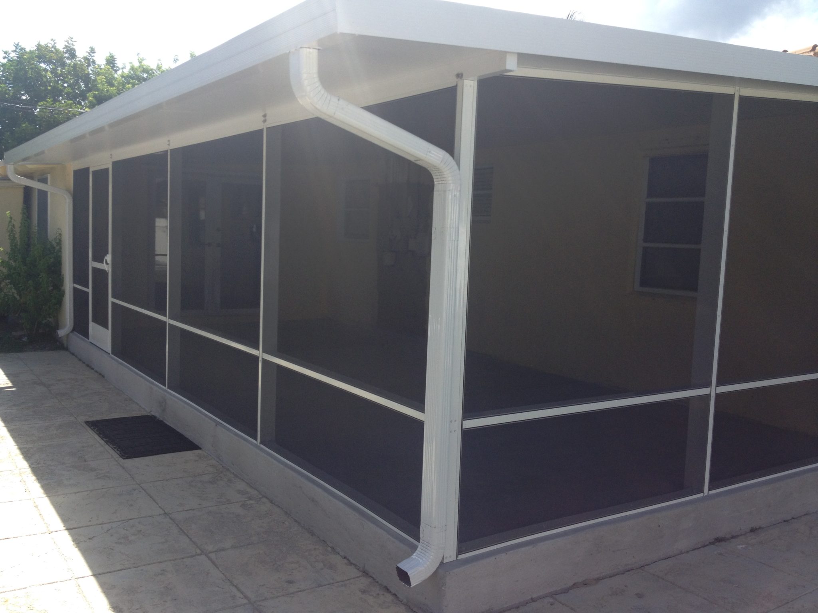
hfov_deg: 52.6
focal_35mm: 35
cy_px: 306
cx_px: 409
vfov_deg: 40.7
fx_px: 827
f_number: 2.4
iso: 50
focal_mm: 4.28
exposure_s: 1/883
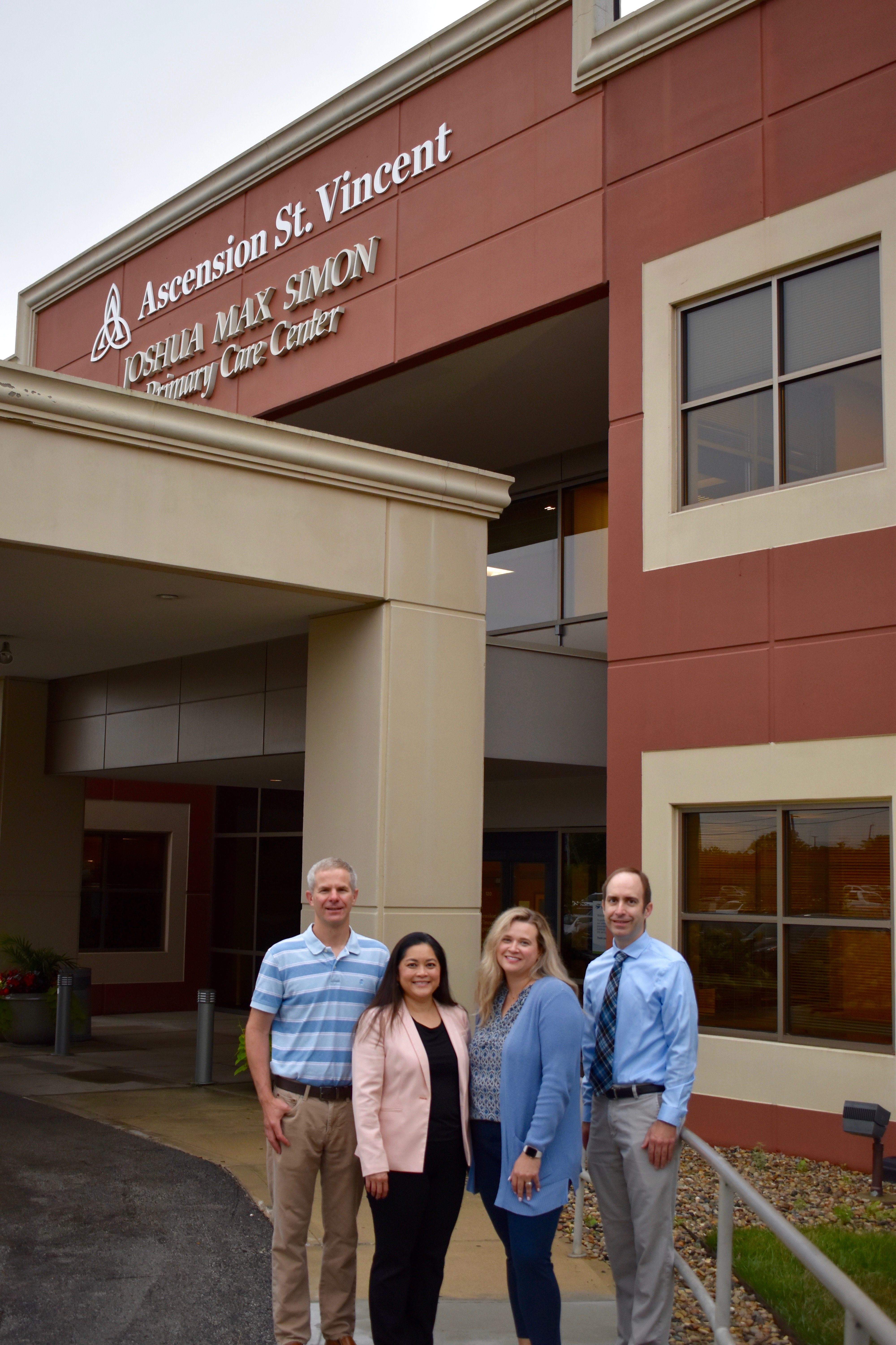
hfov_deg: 31.9
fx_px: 1568
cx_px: 448
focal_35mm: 42
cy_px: 672
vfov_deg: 46.4
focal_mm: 28
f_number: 4.2
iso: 720
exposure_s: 1/250
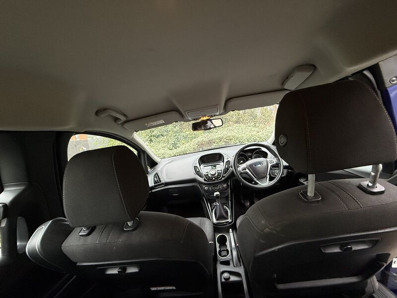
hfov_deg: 102.1
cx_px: 198
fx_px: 161
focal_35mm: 14
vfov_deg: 85.7
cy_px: 149
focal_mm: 2.22
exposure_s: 1/96
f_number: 2.2
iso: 320
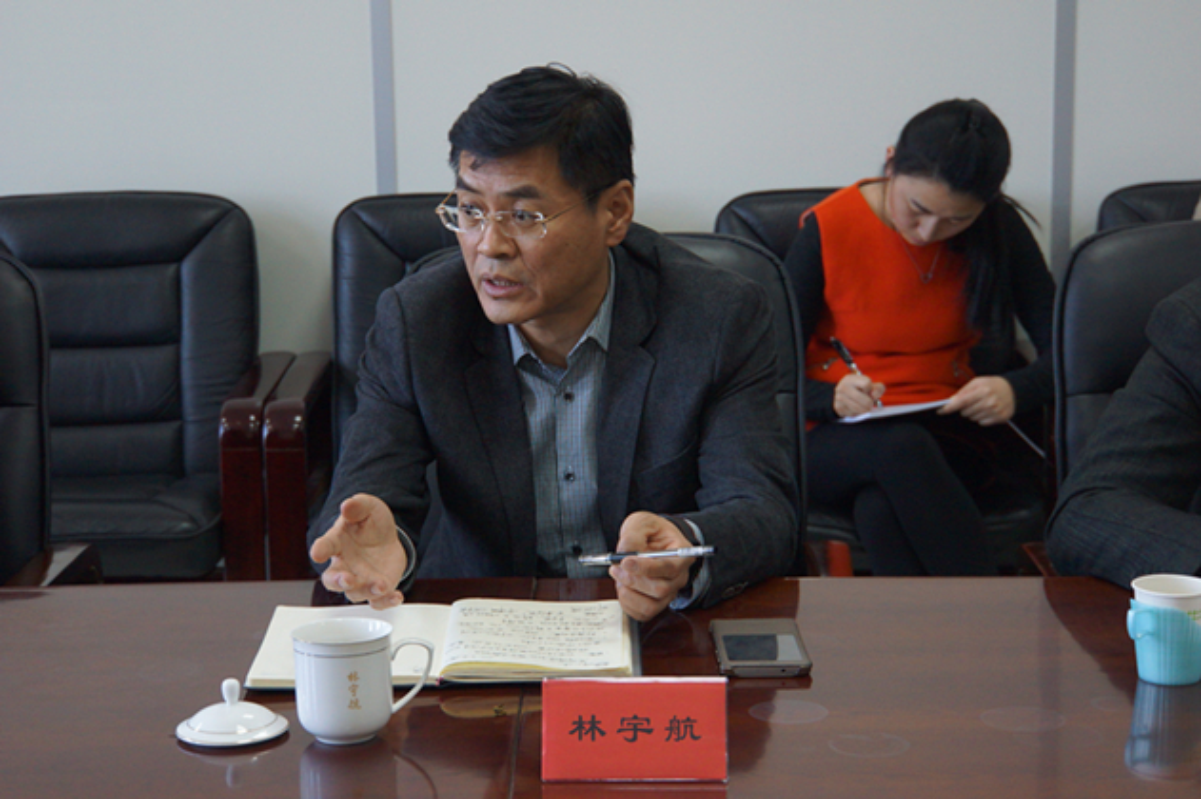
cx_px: 600
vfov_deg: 16.6
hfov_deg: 24.8
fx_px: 2734
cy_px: 400
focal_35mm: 82
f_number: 5.6
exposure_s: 1/50
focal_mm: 55
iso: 1600
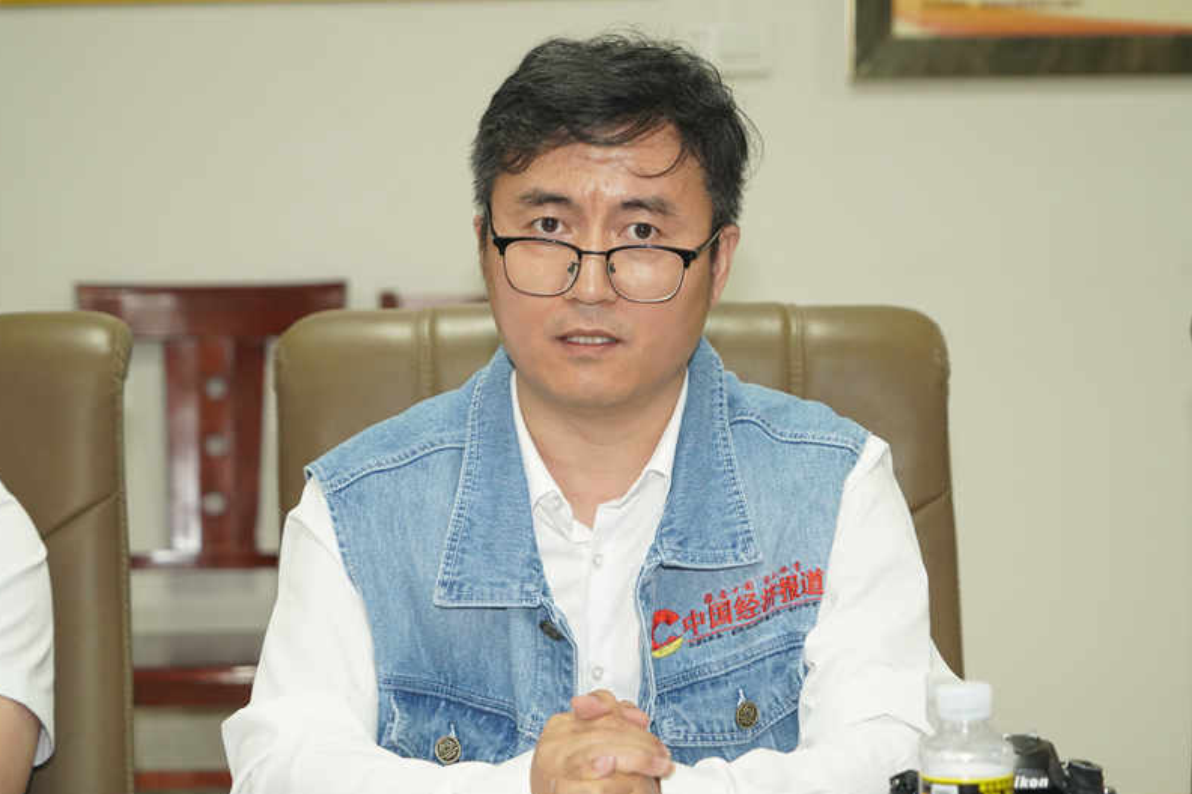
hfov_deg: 19.3
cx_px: 591
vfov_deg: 12.9
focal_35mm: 106
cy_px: 399
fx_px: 3510
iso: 5000
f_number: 6.3
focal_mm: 105
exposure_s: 1/160
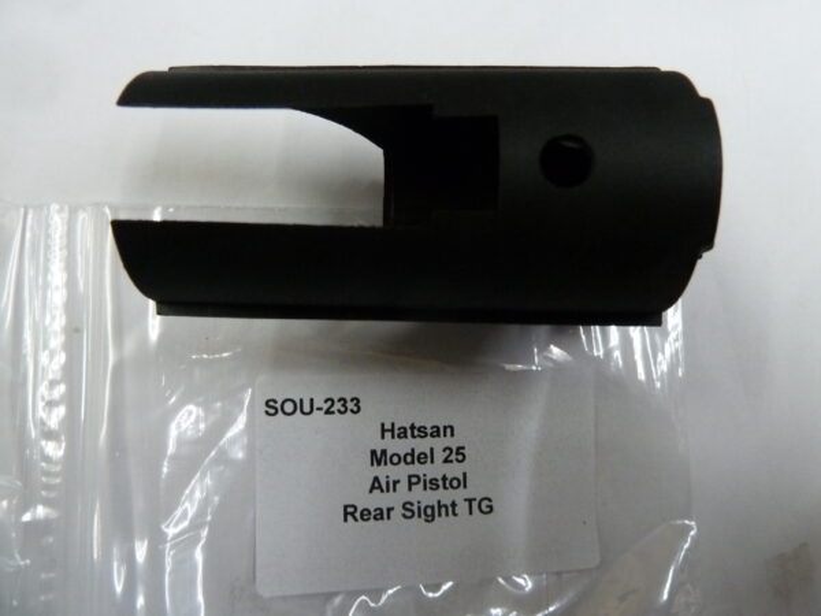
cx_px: 410
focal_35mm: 25
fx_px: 593
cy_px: 308
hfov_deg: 69.4
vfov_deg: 54.9
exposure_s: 1/30
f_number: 3.3
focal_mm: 4.1
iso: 400
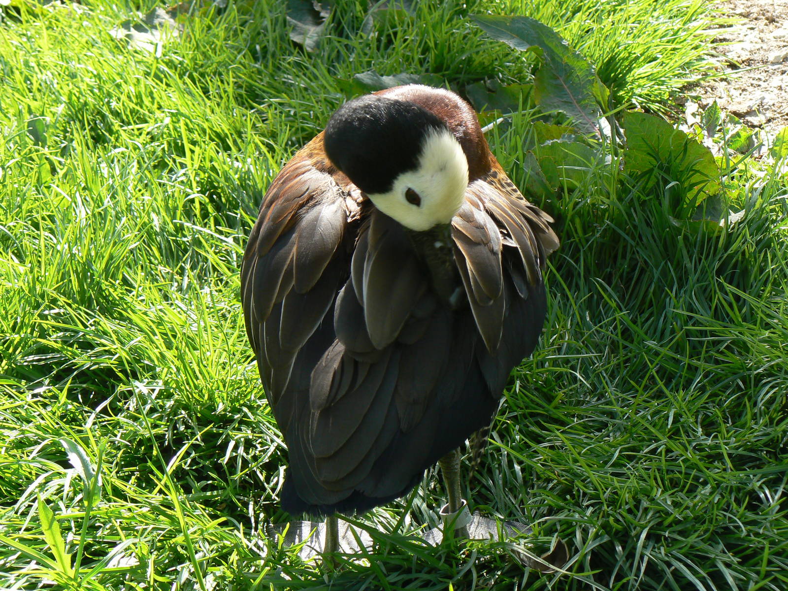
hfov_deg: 17.3
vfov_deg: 13.0
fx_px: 2595
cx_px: 394
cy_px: 296
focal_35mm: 114
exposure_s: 1/125
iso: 80
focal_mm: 19
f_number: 5.6
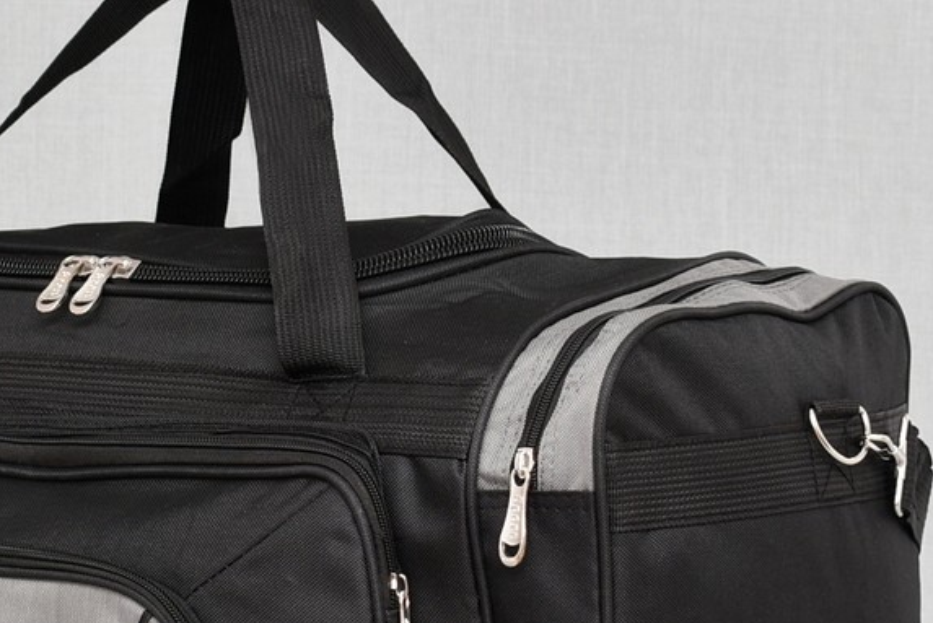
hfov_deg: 17.7
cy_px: 433
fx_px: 2957
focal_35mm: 114
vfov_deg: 12.0
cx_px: 117
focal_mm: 34
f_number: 5.6
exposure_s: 1/60
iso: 100
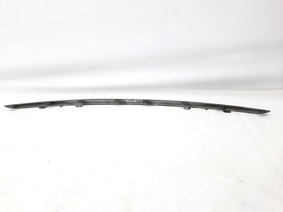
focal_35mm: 25
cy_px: 106
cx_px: 142
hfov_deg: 69.4
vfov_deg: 54.9
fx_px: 204
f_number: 2
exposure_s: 1/50
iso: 80
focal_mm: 4.6
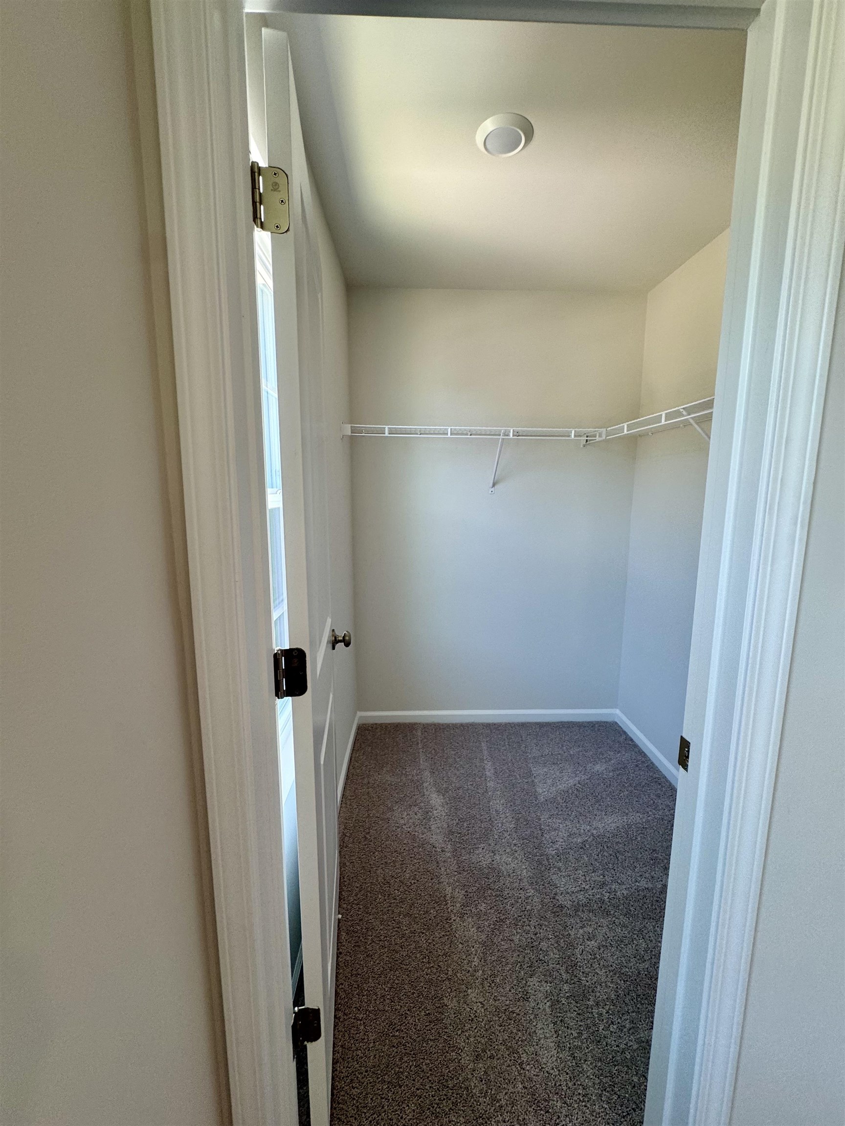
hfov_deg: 85.7
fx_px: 456
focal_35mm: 14
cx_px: 422
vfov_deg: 102.1
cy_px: 563
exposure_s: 1/120
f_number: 2.2
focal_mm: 2.22
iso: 100
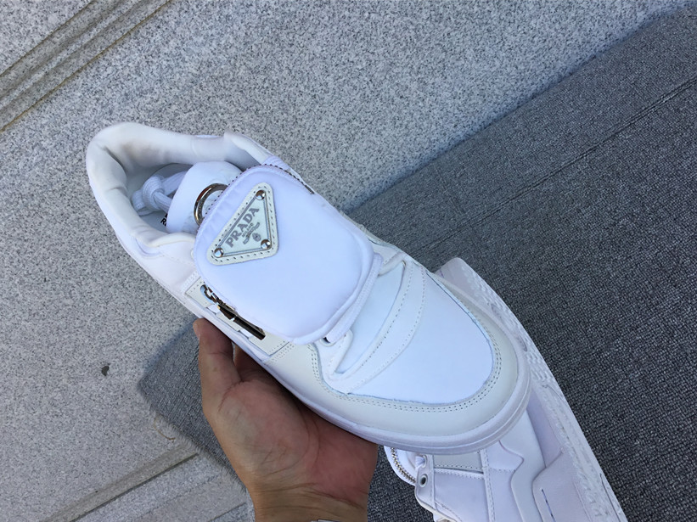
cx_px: 341
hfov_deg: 54.0
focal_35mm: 34
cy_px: 286
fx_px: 684
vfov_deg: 41.7
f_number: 2.4
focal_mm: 3.3
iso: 25
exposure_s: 1/229
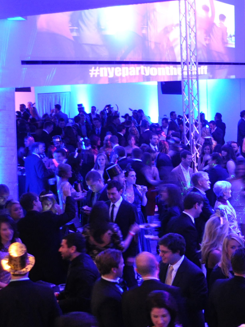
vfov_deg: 28.4
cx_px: 349
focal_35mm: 68
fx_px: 642
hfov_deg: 19.3
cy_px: 219
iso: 1600
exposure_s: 1/5
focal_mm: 18
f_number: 3.5
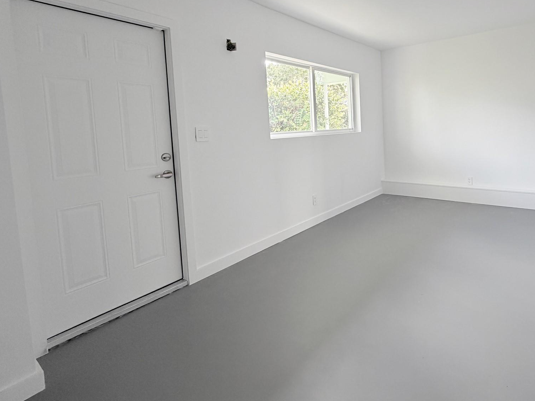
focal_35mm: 19
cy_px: 142
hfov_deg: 81.6
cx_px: 360
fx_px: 294
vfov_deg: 67.3
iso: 160
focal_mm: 2.22
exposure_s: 1/121
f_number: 2.2
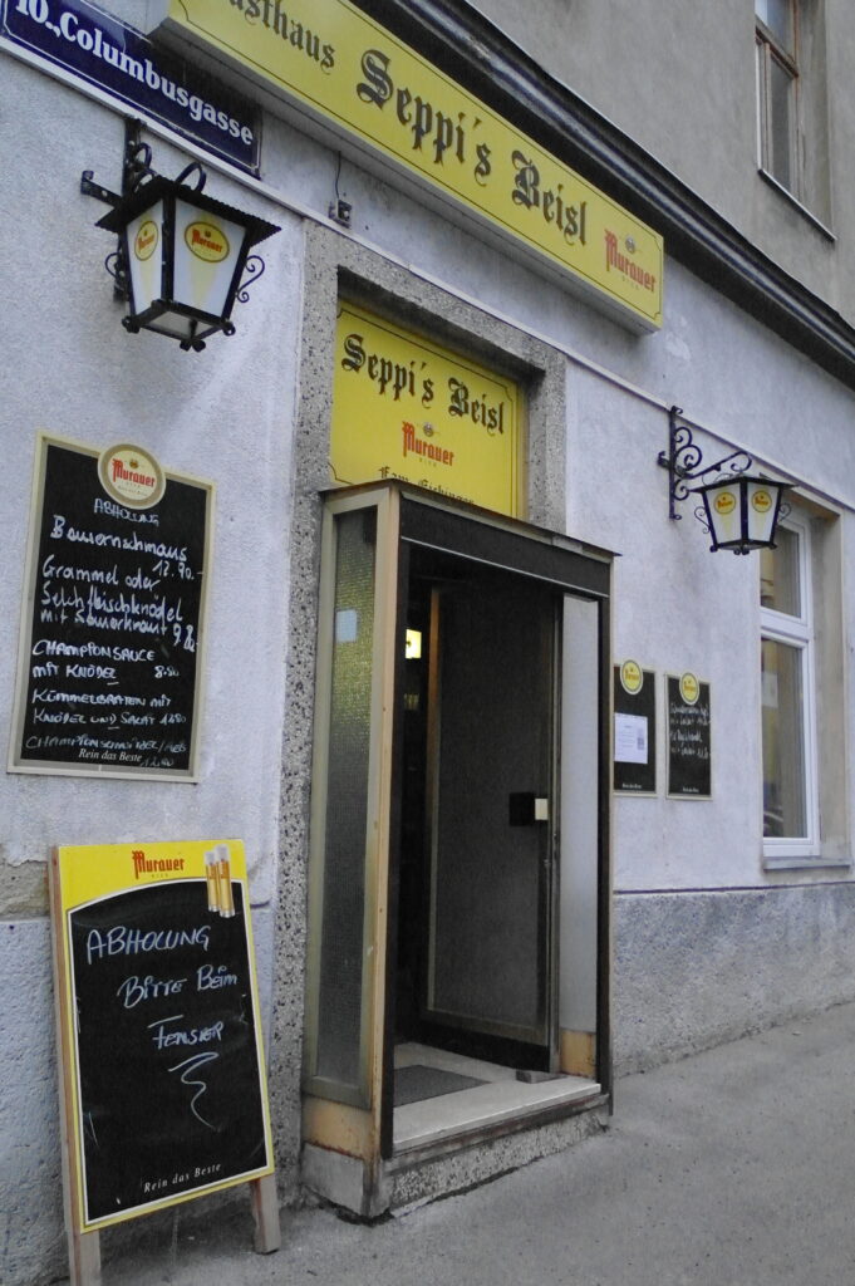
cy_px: 643
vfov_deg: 62.0
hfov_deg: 43.5
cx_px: 428
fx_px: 1070
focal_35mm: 30
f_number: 3.5
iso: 3200
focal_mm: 20
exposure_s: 1/500
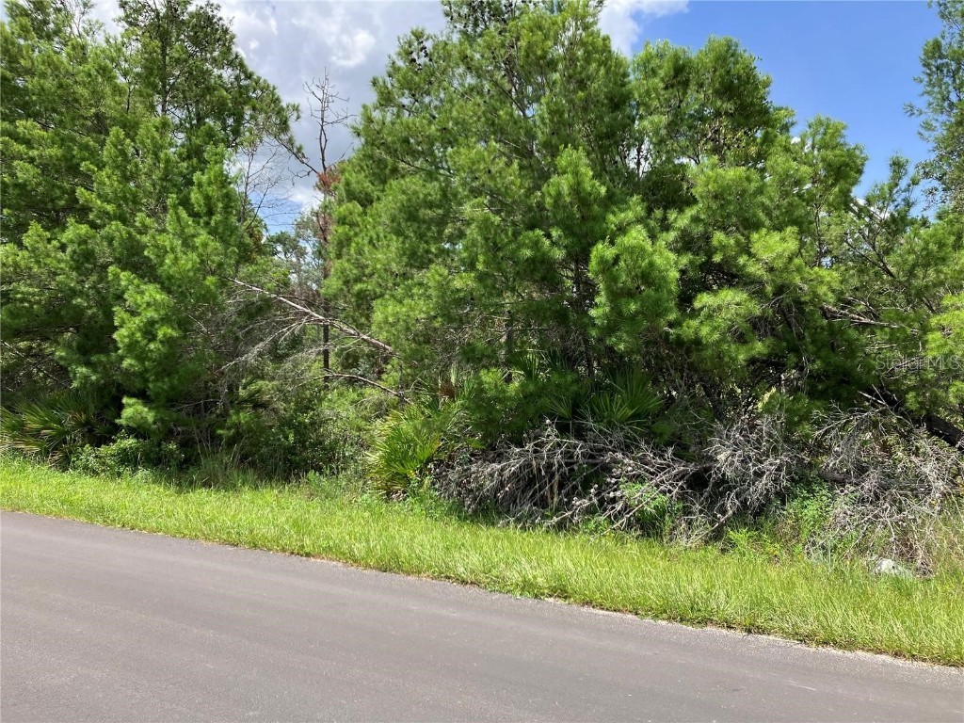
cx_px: 482
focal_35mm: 28
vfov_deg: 49.7
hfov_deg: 63.4
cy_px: 362
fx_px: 780
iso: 32
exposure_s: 1/714
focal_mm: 3.99
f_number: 1.8
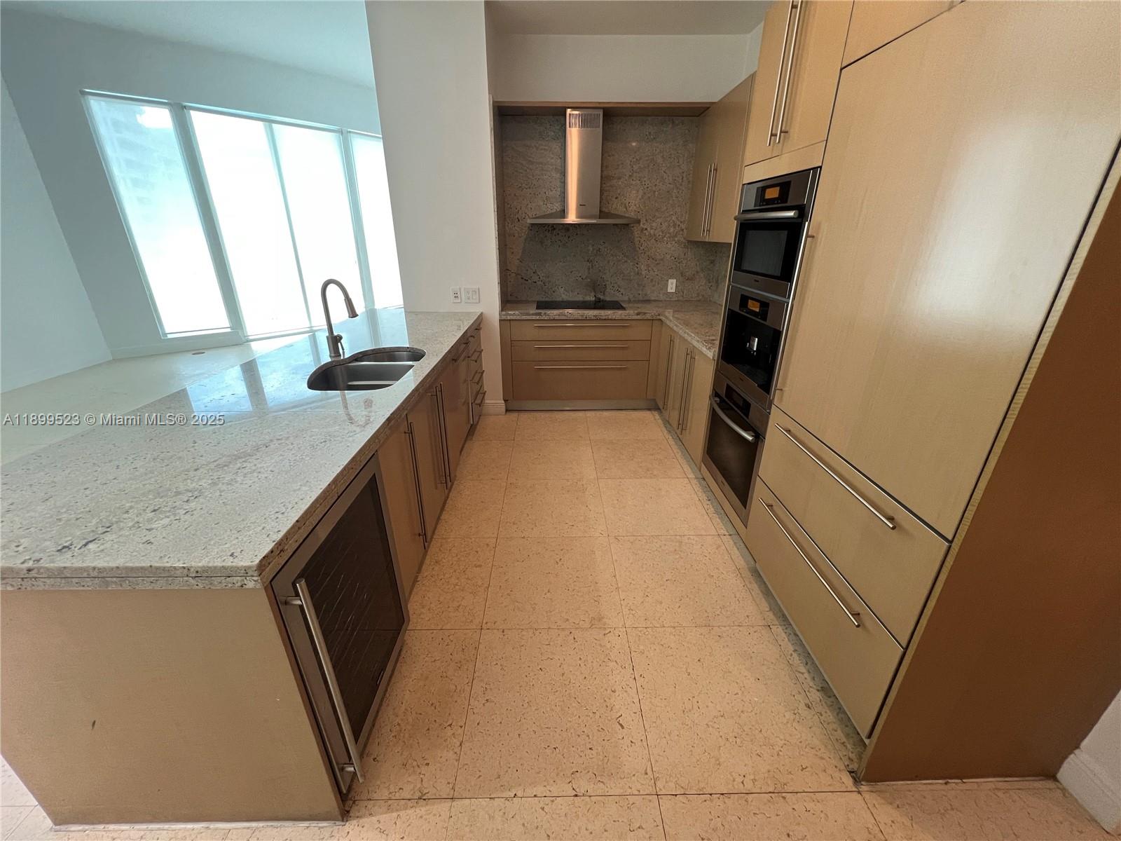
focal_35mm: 13
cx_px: 560
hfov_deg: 106.2
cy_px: 420
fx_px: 421
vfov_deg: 89.9
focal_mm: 1.57
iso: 250
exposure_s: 1/60
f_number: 1.8
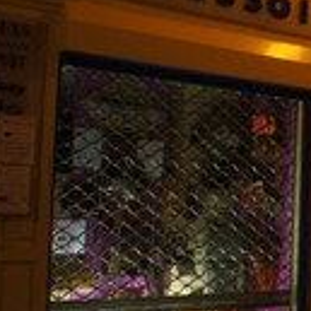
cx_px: 523
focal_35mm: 82
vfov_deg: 21.1
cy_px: 163
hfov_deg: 17.8
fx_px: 833
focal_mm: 18
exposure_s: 1/30
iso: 1000
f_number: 3.5
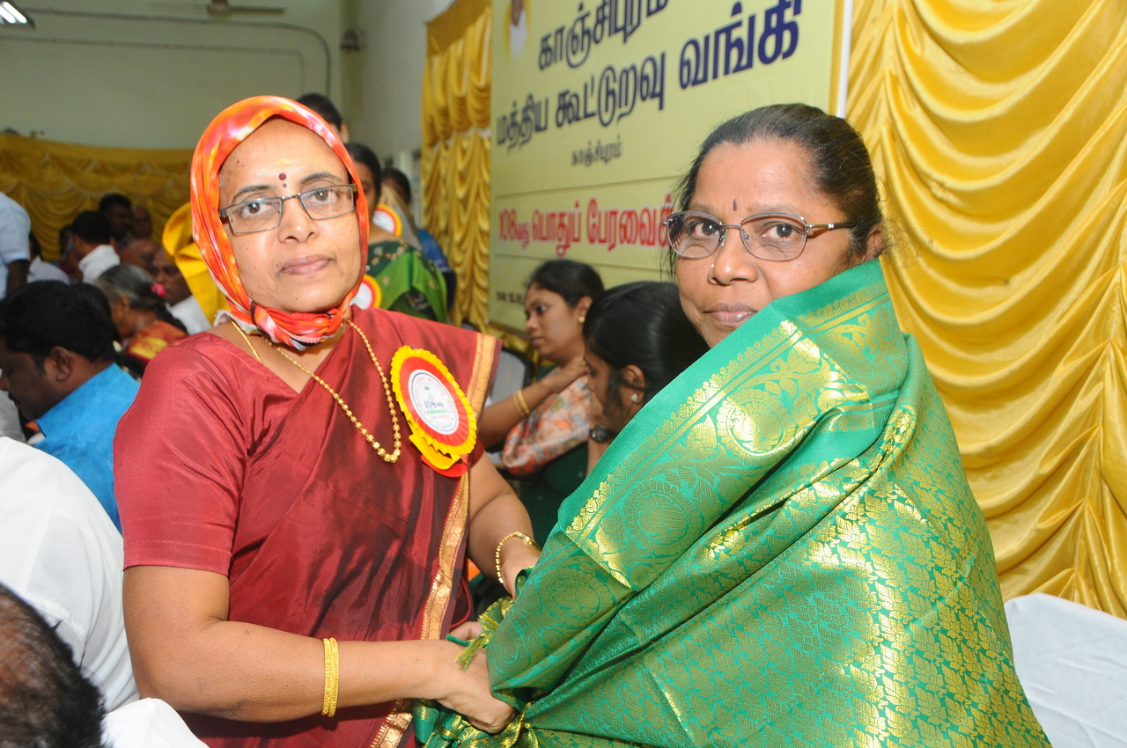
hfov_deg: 57.3
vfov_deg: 39.9
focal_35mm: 33
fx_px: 1032
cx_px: 564
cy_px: 374
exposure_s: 1/125
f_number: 5.6
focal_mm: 22
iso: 500
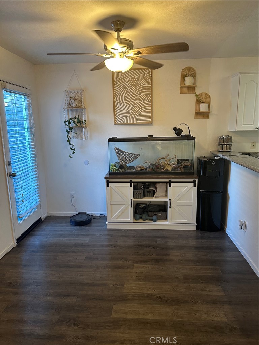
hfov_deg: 56.8
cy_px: 172
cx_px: 130
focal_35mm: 24
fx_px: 239
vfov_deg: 71.6
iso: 250
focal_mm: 6.86
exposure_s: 1/60
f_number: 1.78
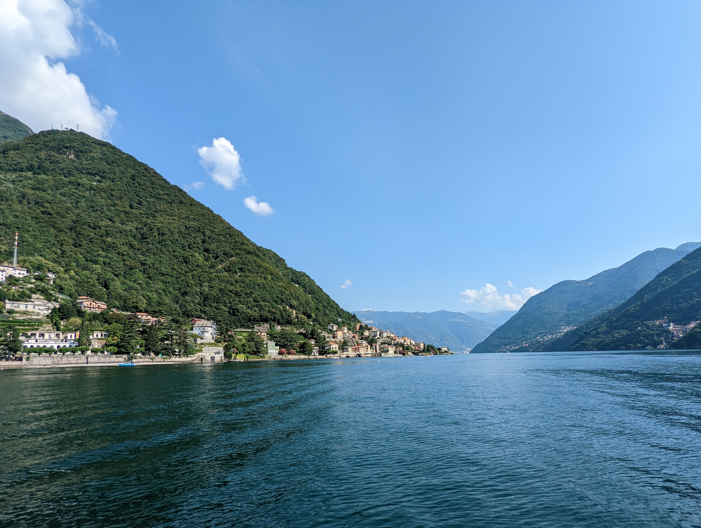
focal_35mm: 19
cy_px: 313
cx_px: 378
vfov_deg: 68.2
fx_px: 385
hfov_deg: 84.4
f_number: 2.2
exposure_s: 1/1475
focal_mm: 2.35
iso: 52
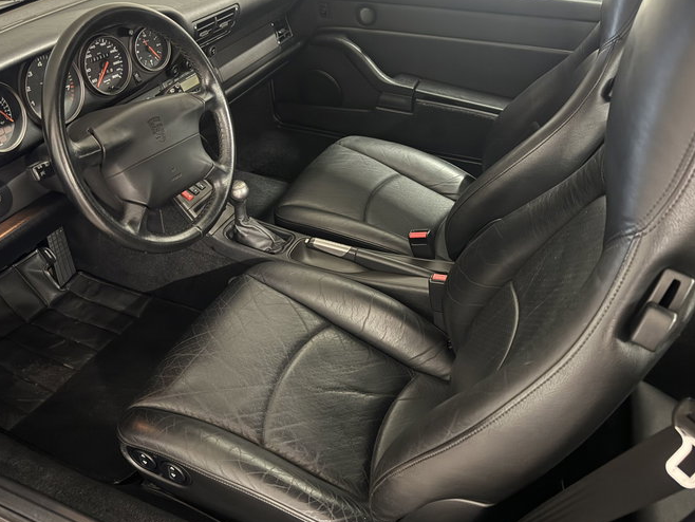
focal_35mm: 28
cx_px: 334
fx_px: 562
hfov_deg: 63.4
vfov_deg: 49.7
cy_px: 240
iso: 1250
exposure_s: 1/12
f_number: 1.78
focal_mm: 6.76
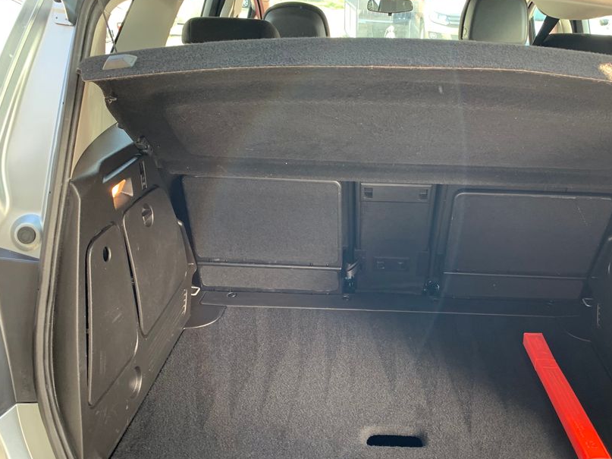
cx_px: 373
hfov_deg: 54.9
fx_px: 583
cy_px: 269
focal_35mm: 33
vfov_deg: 42.8
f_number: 1.8
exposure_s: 1/81
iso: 100
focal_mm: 4.25
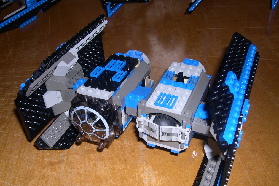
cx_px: 140
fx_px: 310
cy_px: 102
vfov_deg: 33.4
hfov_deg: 48.5
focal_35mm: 40
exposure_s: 1/60
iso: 100
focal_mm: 8
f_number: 7.6
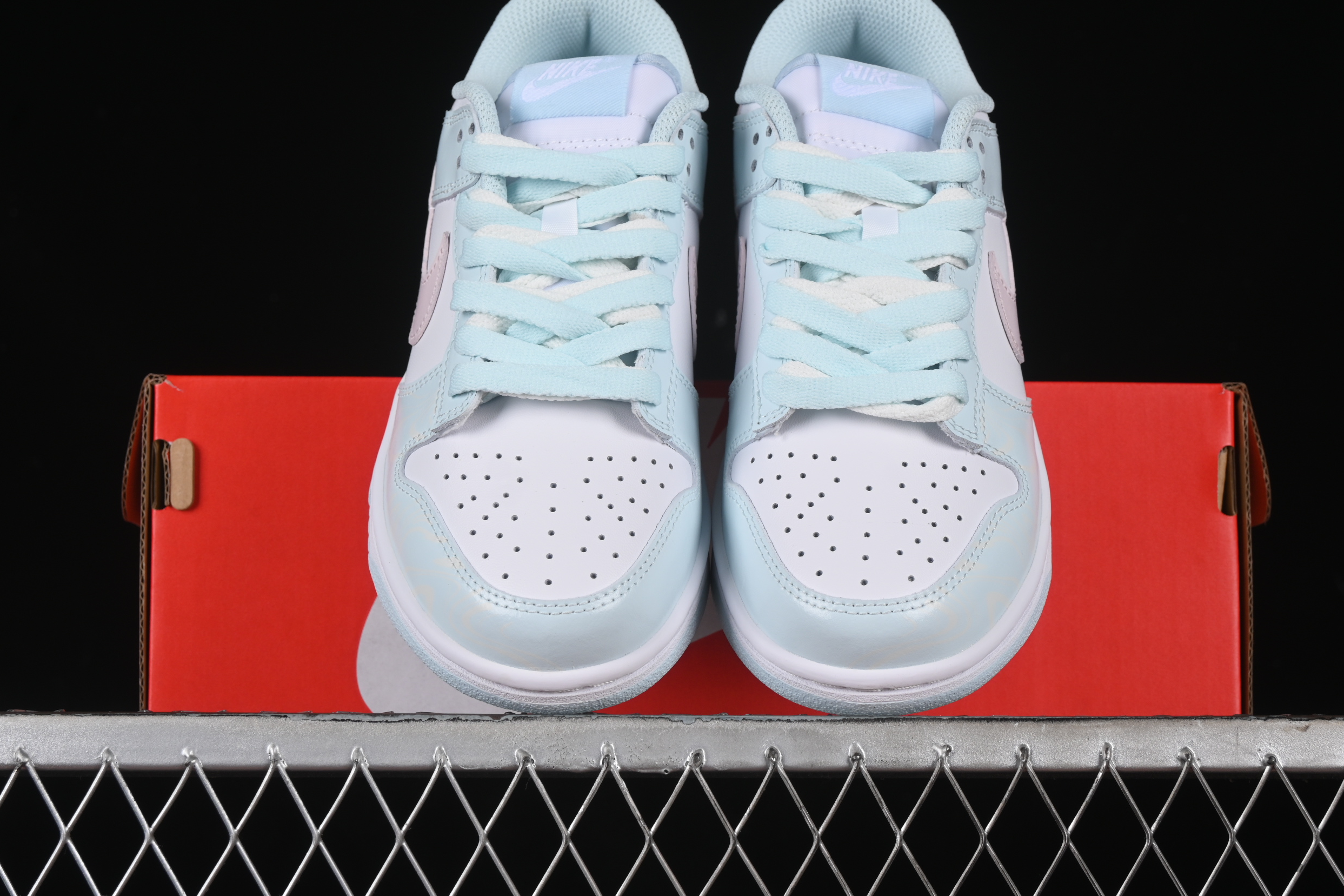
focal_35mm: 84
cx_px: 685
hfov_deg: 24.2
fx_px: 3136
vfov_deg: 16.3
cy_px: 402
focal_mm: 50
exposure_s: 1/80
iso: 160
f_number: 8
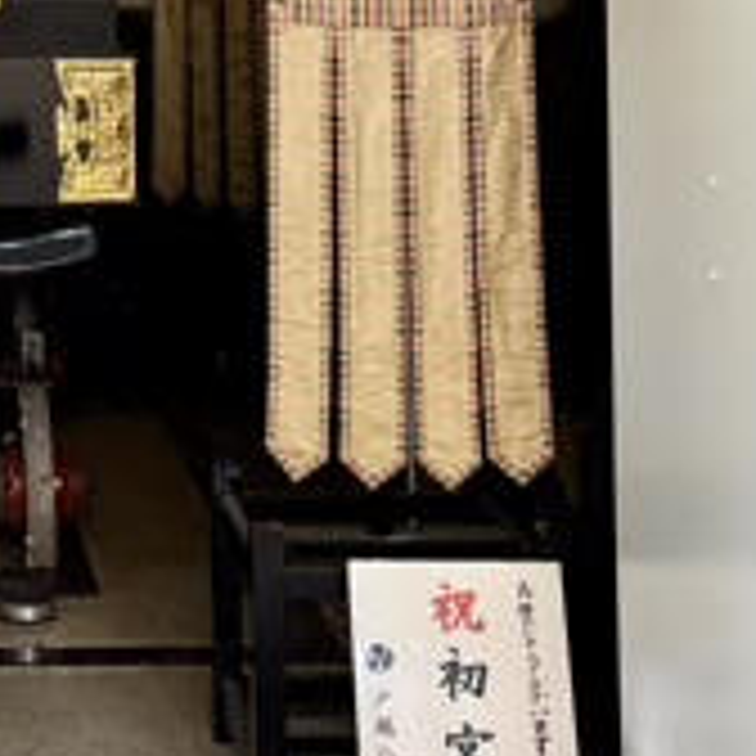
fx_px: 2372
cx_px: -158
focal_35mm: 96
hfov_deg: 17.3
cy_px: -196
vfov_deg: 17.1
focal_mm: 5.96
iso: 125
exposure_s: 1/100
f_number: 1.6
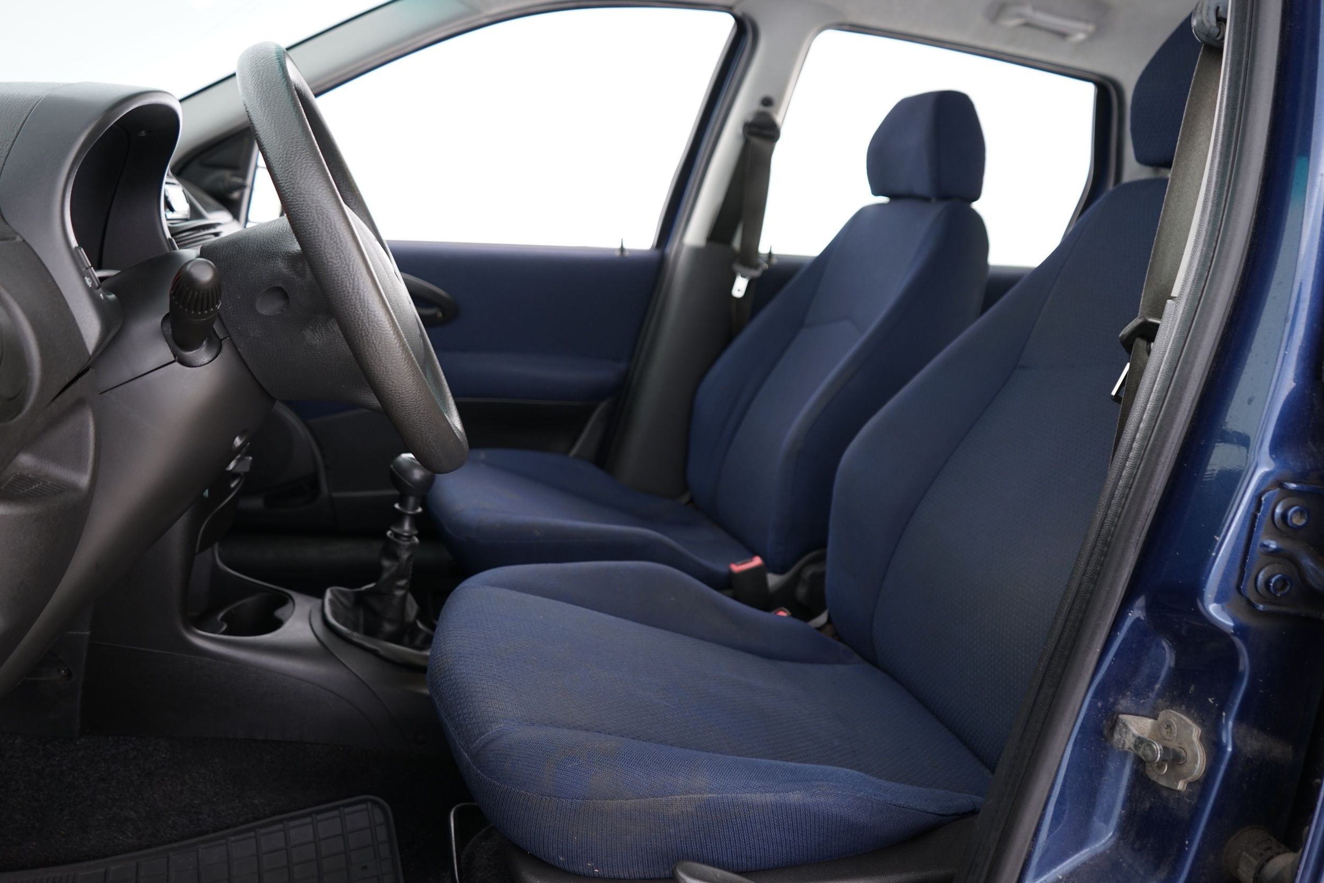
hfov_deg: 65.5
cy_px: 442
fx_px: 1030
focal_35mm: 28
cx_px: 662
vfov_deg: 46.4
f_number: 4
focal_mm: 28
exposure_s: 1/3
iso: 320
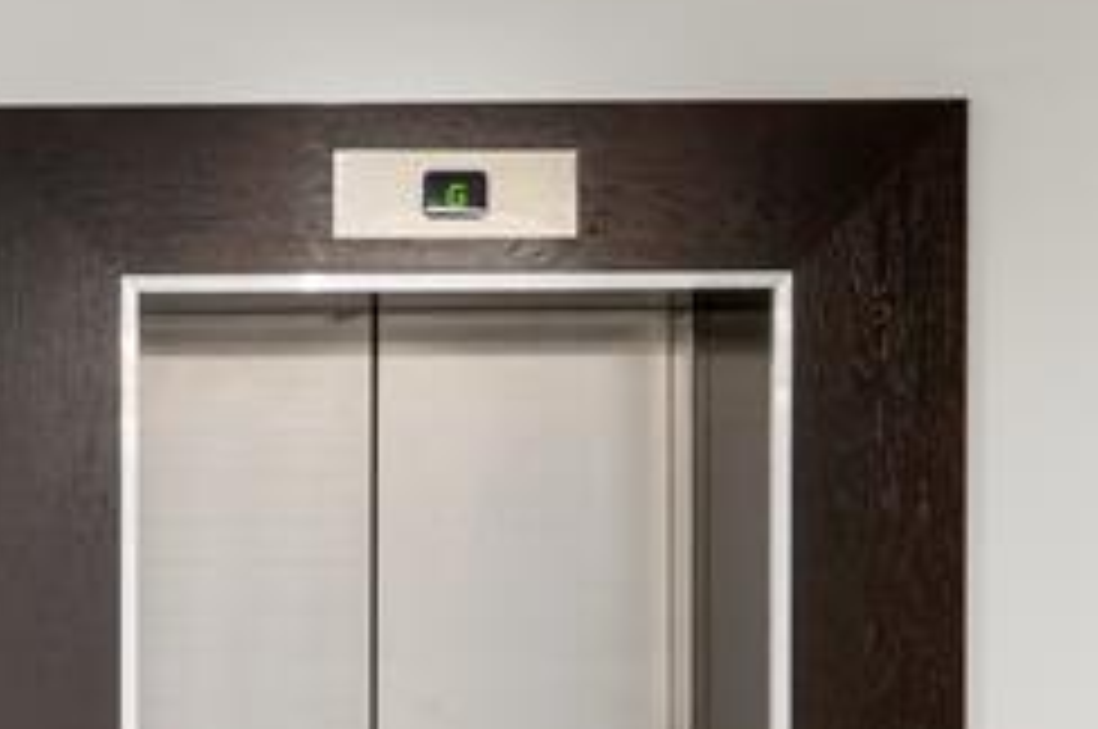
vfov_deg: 7.8
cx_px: -1260
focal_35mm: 175
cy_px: 796
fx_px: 5330
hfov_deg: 10.6
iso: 250
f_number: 9
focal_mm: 37
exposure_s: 1/2
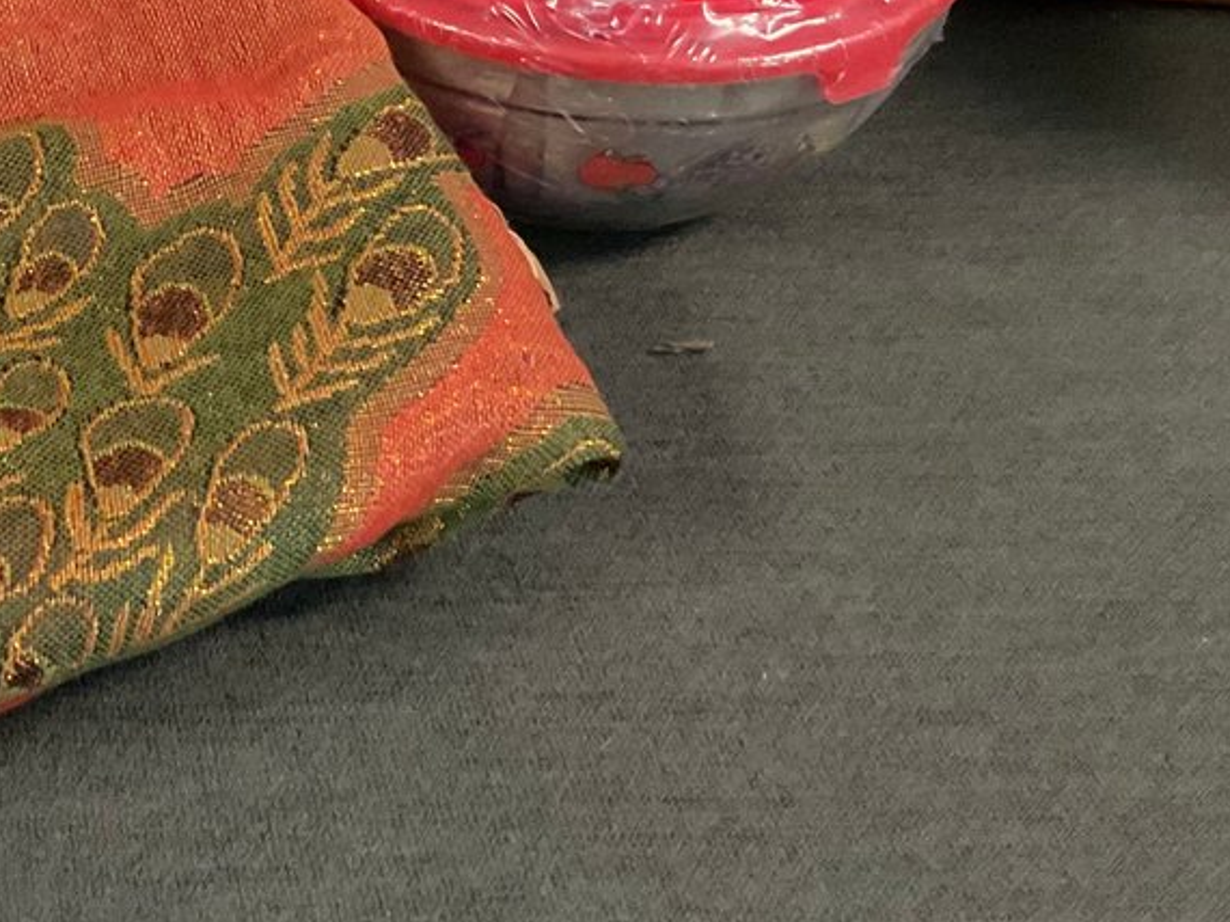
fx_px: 2735
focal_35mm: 77
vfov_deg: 18.7
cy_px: 27
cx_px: 66
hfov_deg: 24.4
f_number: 1.8
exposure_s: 1/60
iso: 200
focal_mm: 3
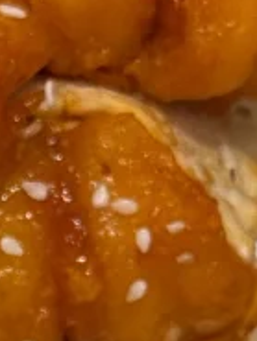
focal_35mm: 374
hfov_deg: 3.9
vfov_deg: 5.2
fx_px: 3698
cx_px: -385
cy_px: 667
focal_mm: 6.76
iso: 64
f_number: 1.78
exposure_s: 1/286
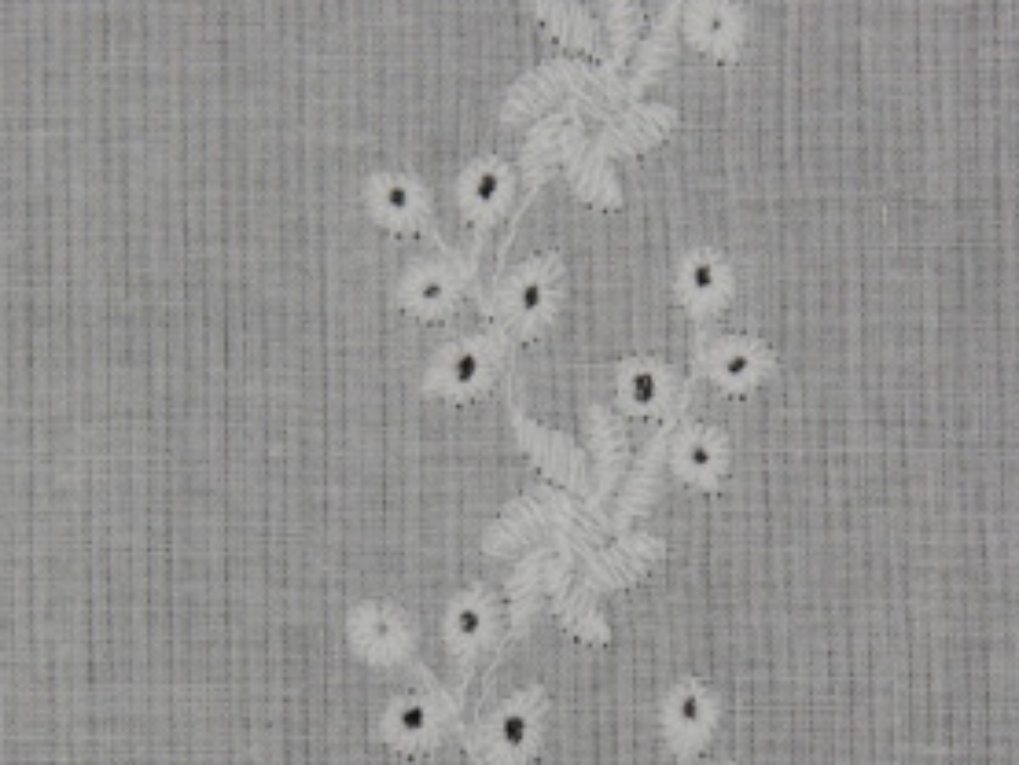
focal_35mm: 416
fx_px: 12251
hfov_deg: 4.8
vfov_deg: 3.6
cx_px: 246
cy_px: 522
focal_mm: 49
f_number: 4.1
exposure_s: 1/30
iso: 50
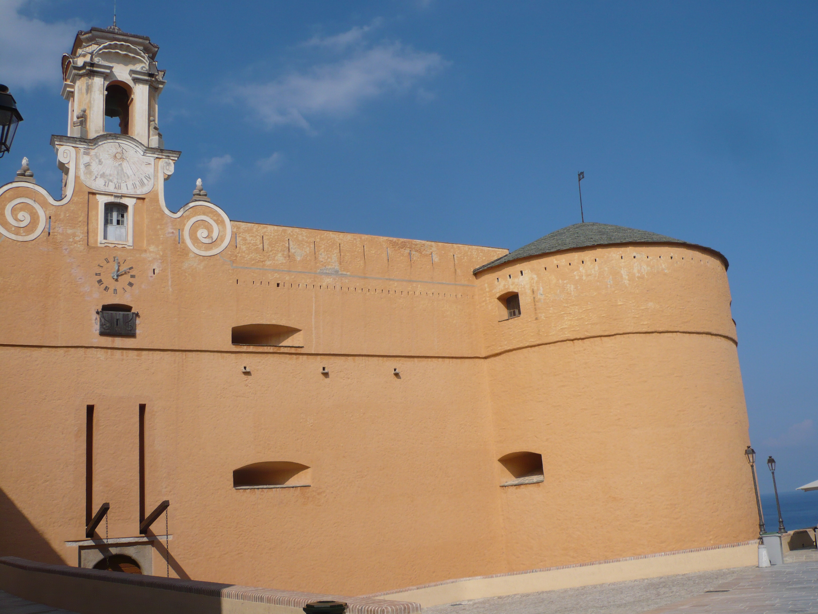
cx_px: 409
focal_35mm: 35
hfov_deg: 52.6
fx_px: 827
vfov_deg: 40.7
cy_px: 307
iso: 100
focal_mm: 5.8
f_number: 8
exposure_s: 1/500
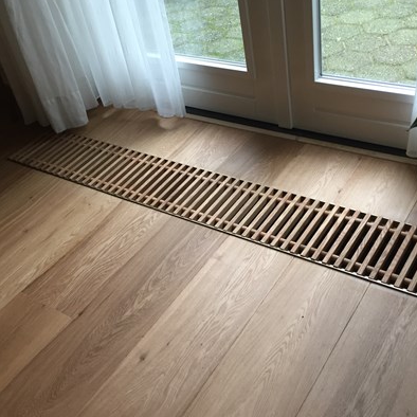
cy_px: 215
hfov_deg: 42.8
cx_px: 215
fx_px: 532
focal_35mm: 39
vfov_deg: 42.8
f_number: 2.2
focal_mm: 4.15
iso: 100
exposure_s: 1/33
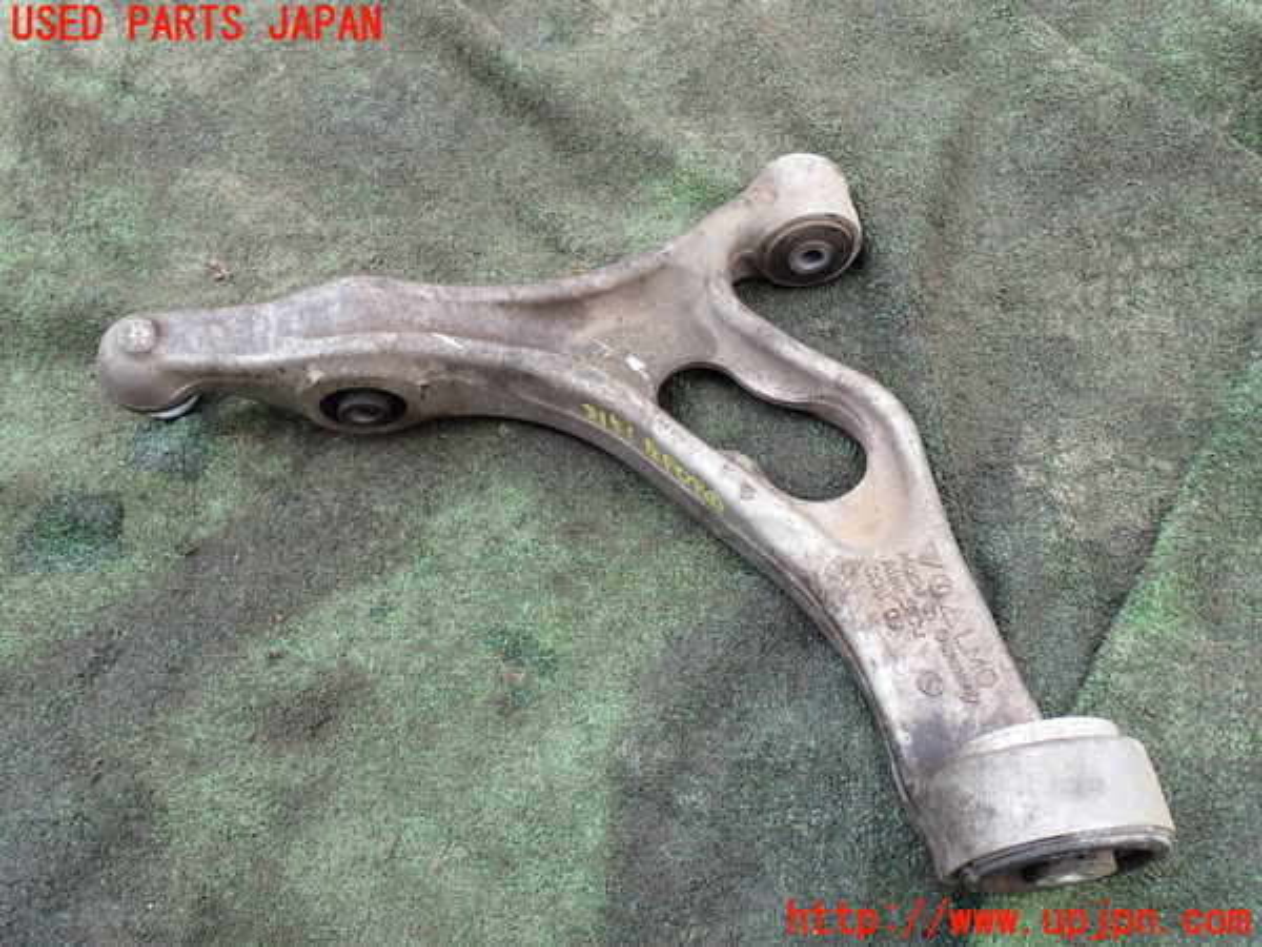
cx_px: 631
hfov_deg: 60.0
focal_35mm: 30
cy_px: 474
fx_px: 1094
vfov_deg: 46.8
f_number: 3.2
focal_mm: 5.4
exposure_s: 1/125
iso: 100
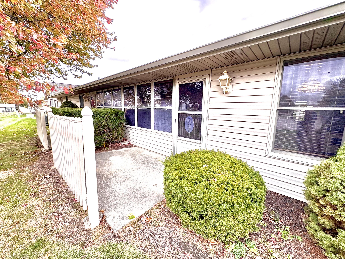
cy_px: 130
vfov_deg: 85.7
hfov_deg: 102.1
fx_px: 140
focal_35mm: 14
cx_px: 172
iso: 64
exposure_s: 1/206
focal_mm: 2.22
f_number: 2.2
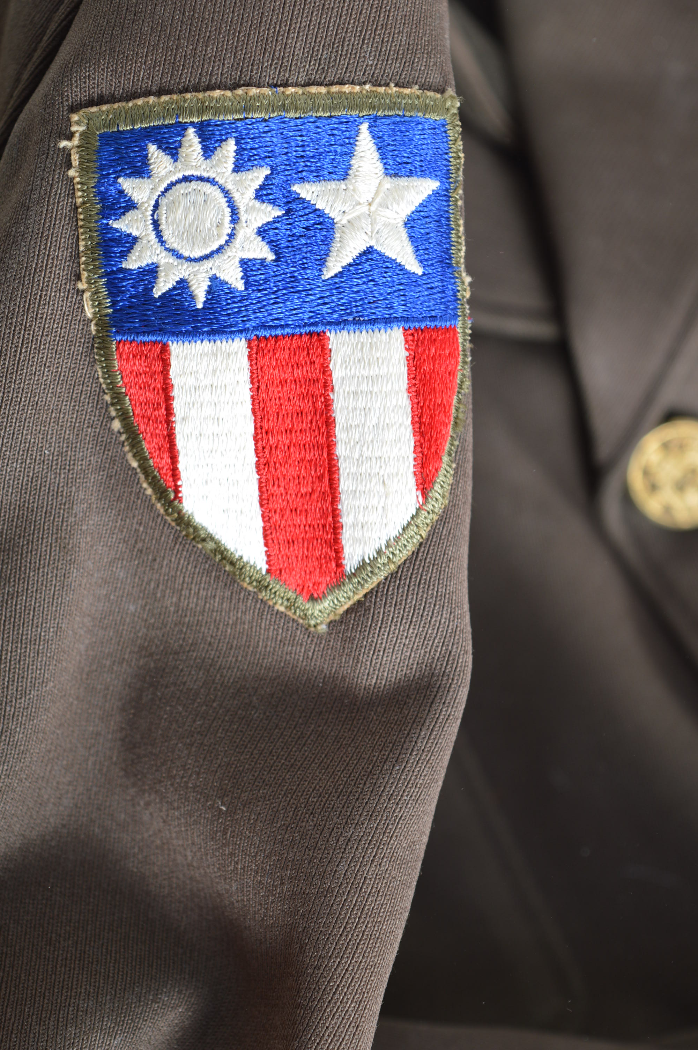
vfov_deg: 24.6
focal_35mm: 82
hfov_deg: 16.5
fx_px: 2404
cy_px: 525
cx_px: 349
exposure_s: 1/200
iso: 100
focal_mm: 55
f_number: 5.6
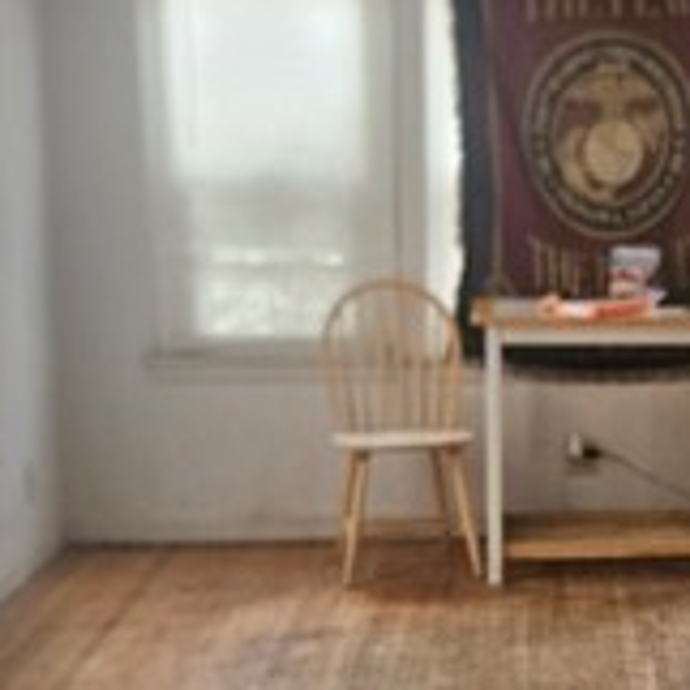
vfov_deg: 21.4
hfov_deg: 20.6
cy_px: 399
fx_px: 1827
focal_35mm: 81
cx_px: 720
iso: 500
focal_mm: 5.4
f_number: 1.8
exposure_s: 1/120
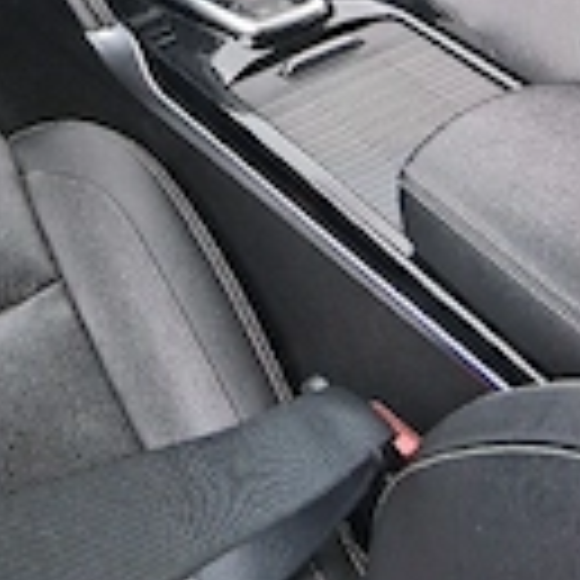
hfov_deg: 23.5
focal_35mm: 71
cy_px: -256
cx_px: 22
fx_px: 1346
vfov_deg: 21.1
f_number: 1.8
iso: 40
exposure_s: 1/100
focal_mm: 3.98
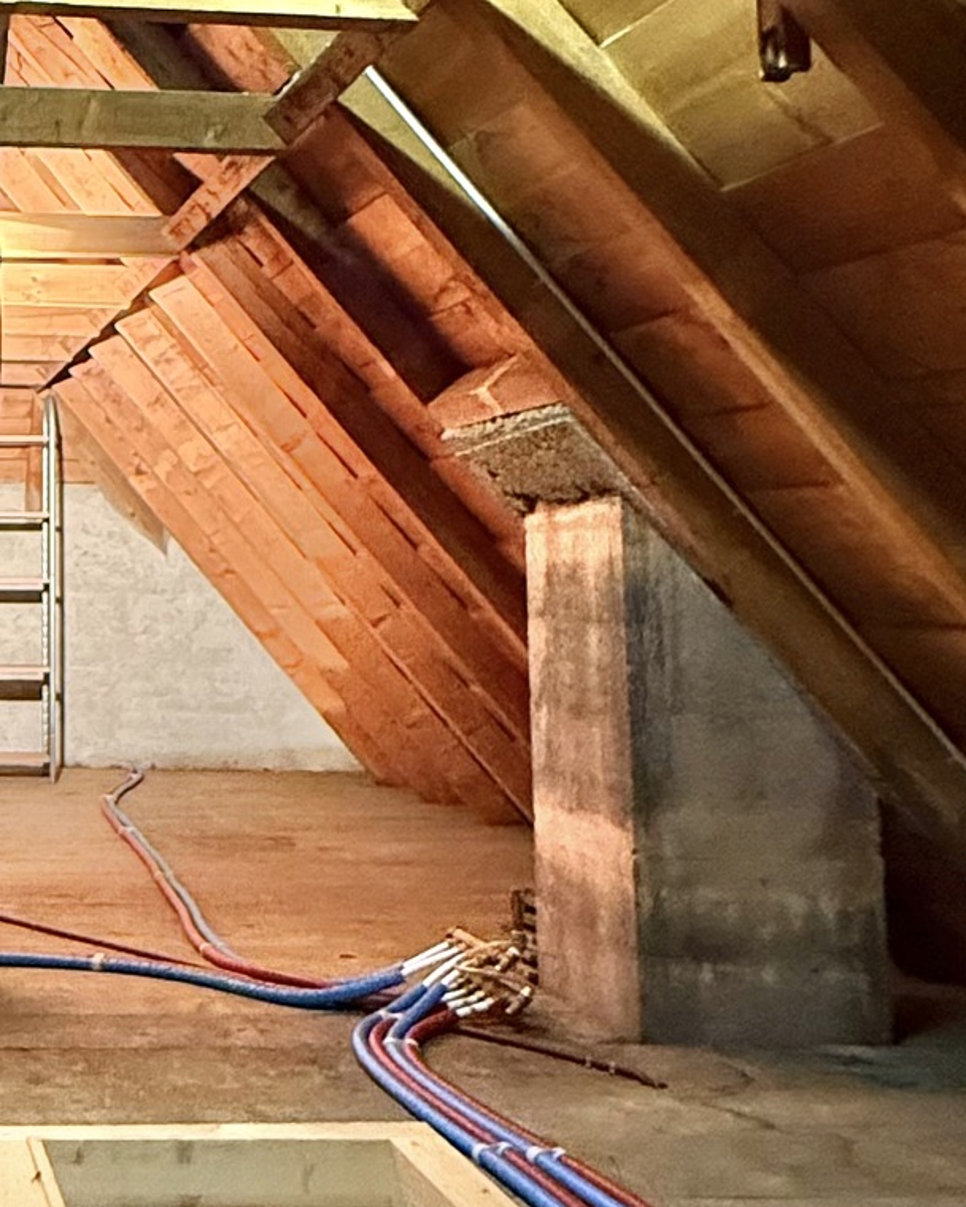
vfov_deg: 39.7
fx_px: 1644
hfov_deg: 30.0
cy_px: 367
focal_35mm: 46
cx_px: -51
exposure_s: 1/50
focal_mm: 2.22
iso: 800
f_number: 2.2
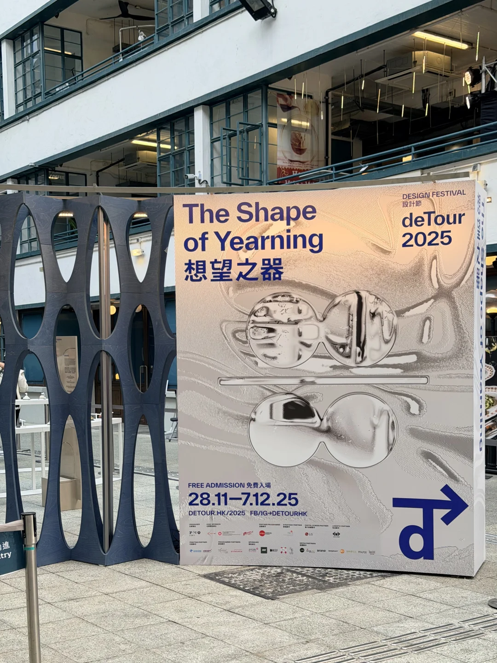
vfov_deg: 39.7
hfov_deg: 30.3
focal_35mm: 48
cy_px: 332
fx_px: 919
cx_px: 248
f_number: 1.78
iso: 64
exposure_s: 1/273
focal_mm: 6.76
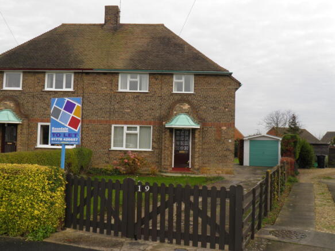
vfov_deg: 40.7
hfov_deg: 52.6
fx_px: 339
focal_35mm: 35
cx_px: 168
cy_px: 126
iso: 50
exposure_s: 1/60
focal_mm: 6.3
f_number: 3.9
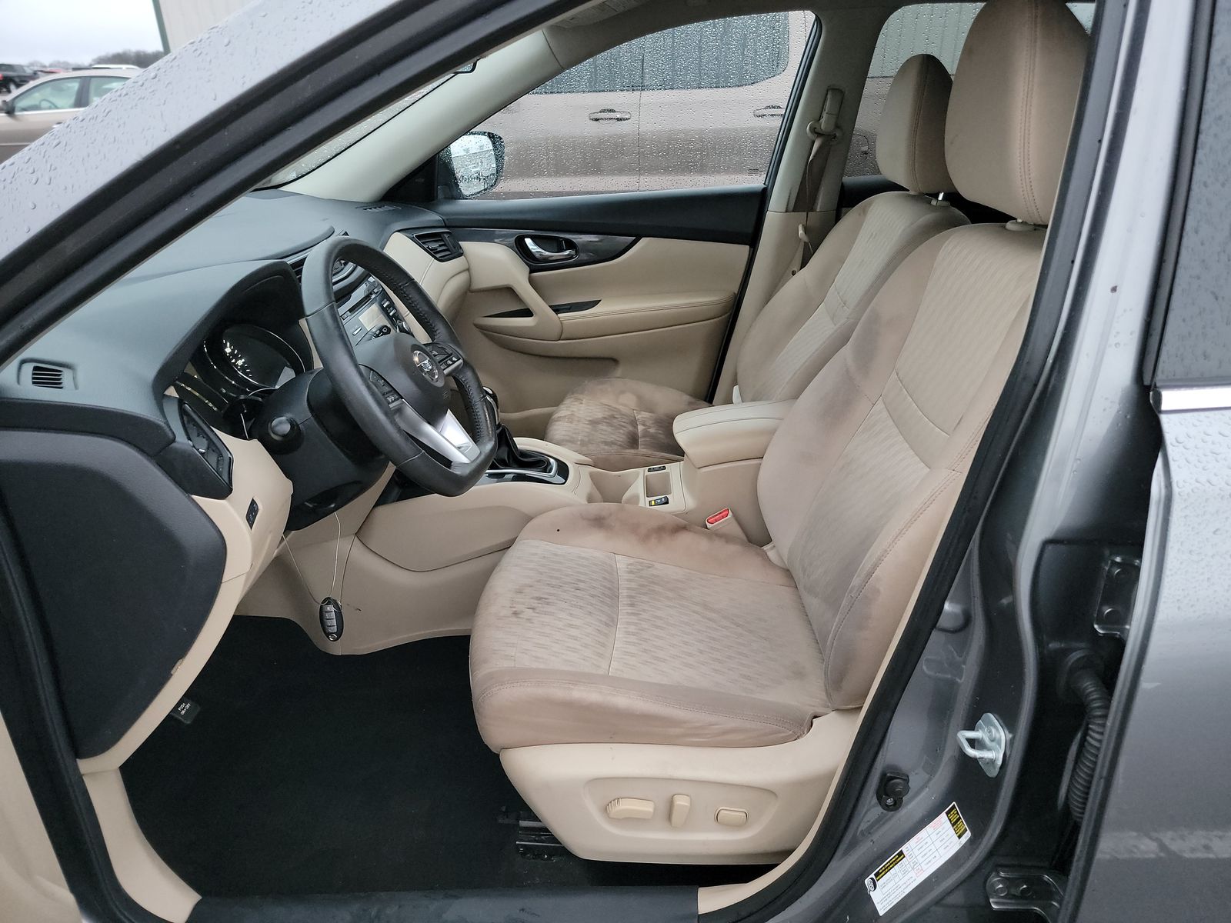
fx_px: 853
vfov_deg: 56.8
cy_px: 462
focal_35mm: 24
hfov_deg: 71.6
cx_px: 616
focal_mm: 6.7
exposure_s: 1/59
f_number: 1.8
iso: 900
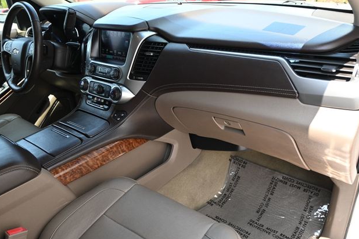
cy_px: 119
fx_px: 302
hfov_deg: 61.5
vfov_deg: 43.3
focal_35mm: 30
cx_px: 178
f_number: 3.8
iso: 400
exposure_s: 1/200
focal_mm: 19.5
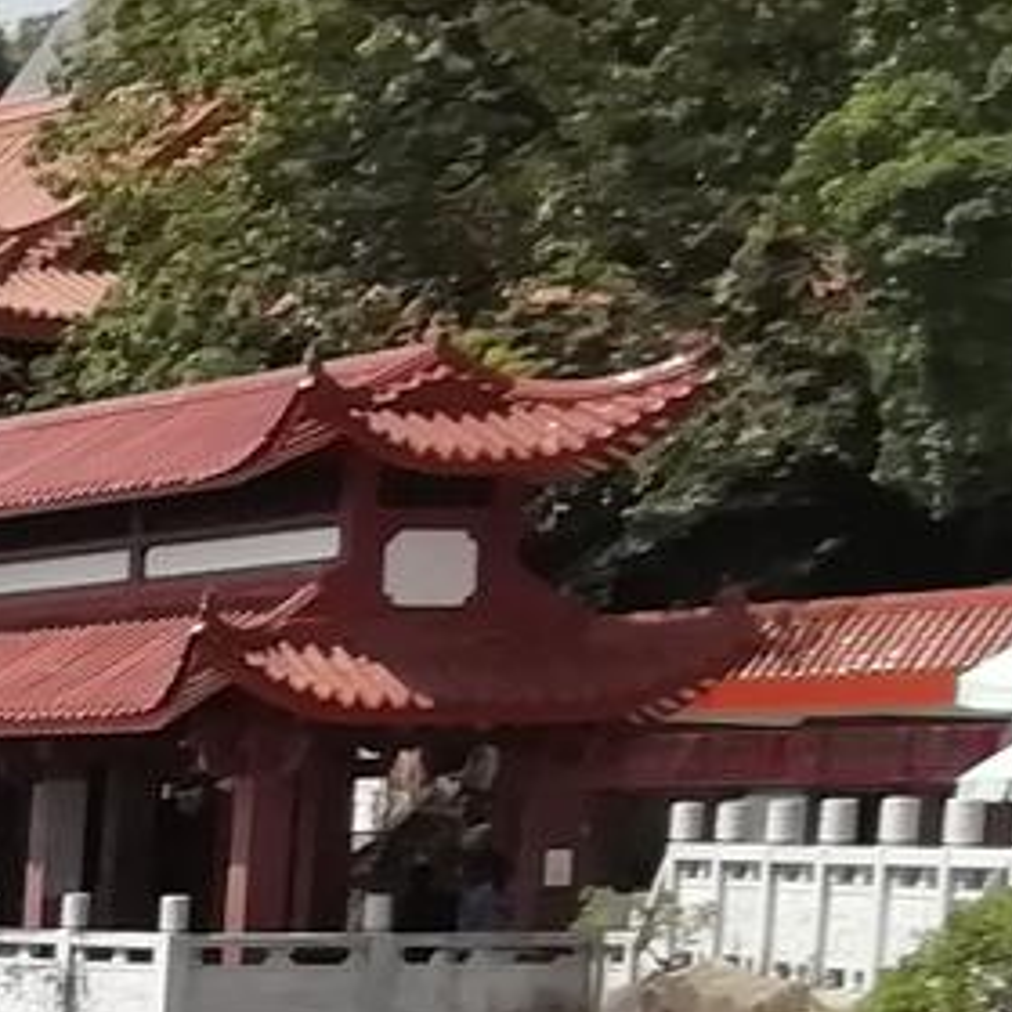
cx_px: -2284
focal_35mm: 168
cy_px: 1782
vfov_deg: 9.9
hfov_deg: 8.3
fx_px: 5557
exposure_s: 1/1022
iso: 50
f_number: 2.2
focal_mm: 3.46
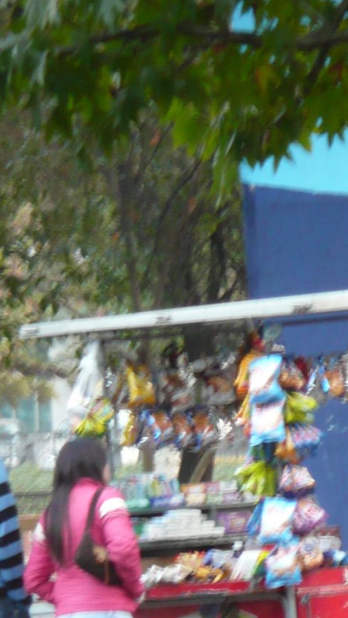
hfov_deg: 1.9
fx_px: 10717
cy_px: 412
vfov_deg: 3.3
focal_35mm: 653
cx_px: 216
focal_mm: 46
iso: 200
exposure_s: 1/8
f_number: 4.9
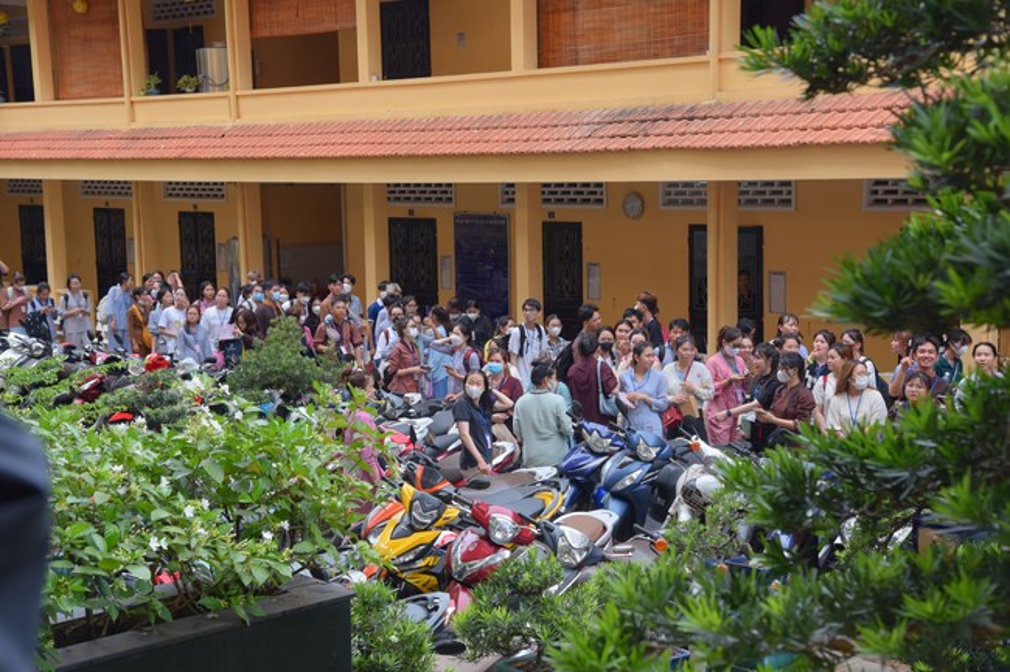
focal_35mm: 58
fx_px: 1627
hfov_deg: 34.5
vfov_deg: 23.4
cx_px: 505
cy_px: 336
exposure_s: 1/200
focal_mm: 58
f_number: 8
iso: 200
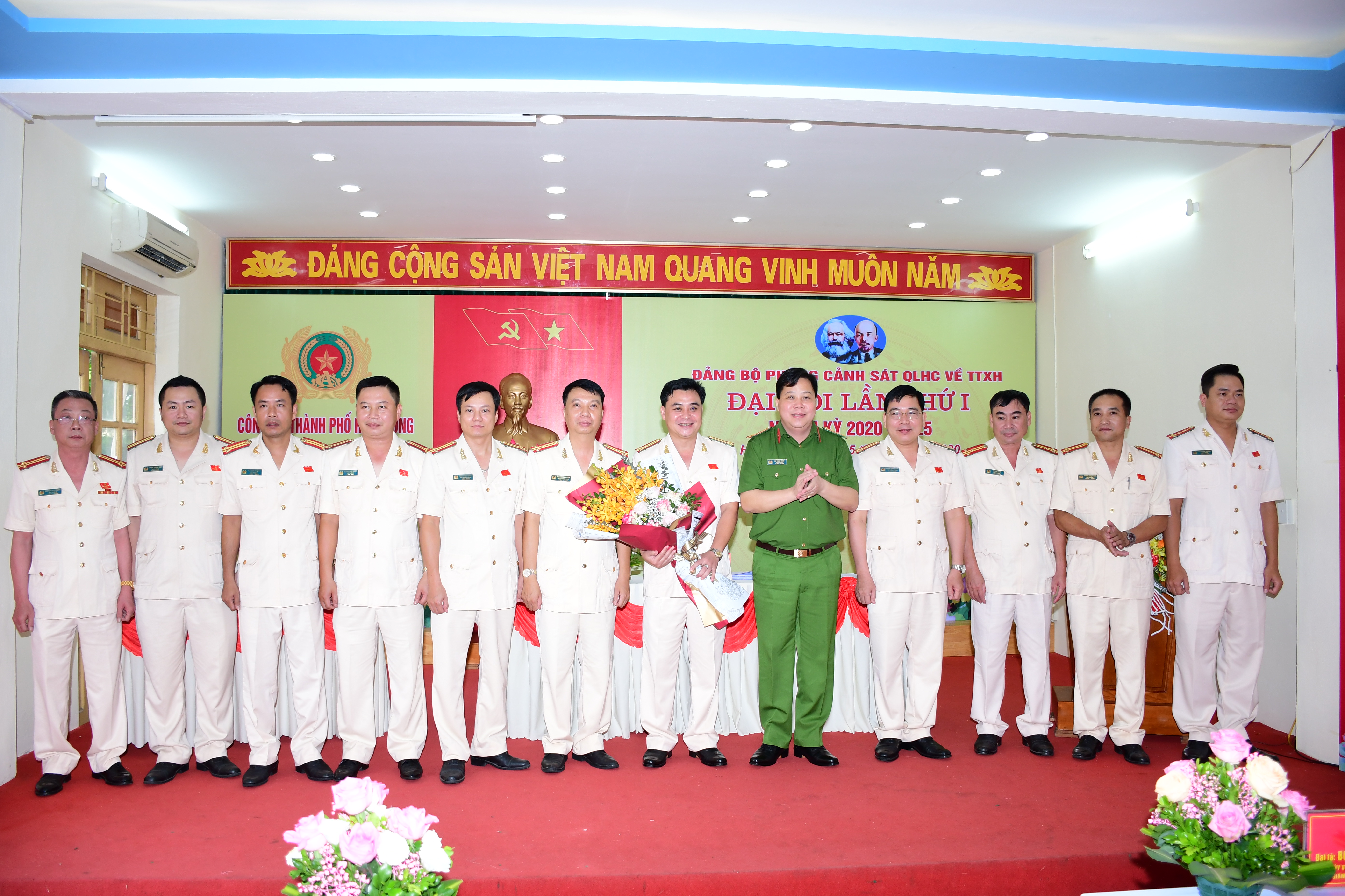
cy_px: 448
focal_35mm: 27
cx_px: 672
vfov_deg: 47.9
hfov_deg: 67.4
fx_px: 1009
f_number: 4
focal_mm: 18
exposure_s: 1/200
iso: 500
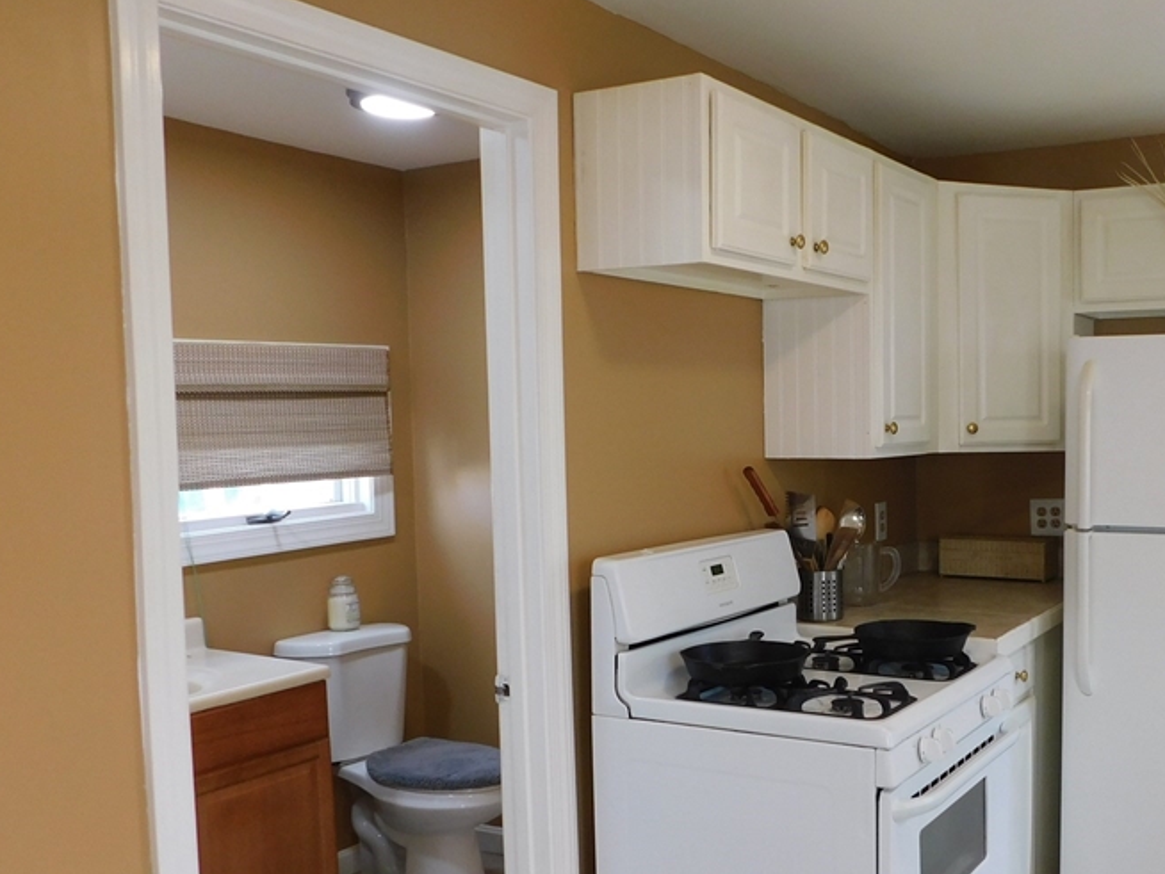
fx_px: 1212
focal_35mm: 36
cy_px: 520
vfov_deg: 39.5
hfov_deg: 50.2
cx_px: 803
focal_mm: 4
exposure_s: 1/40
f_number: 3
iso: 125
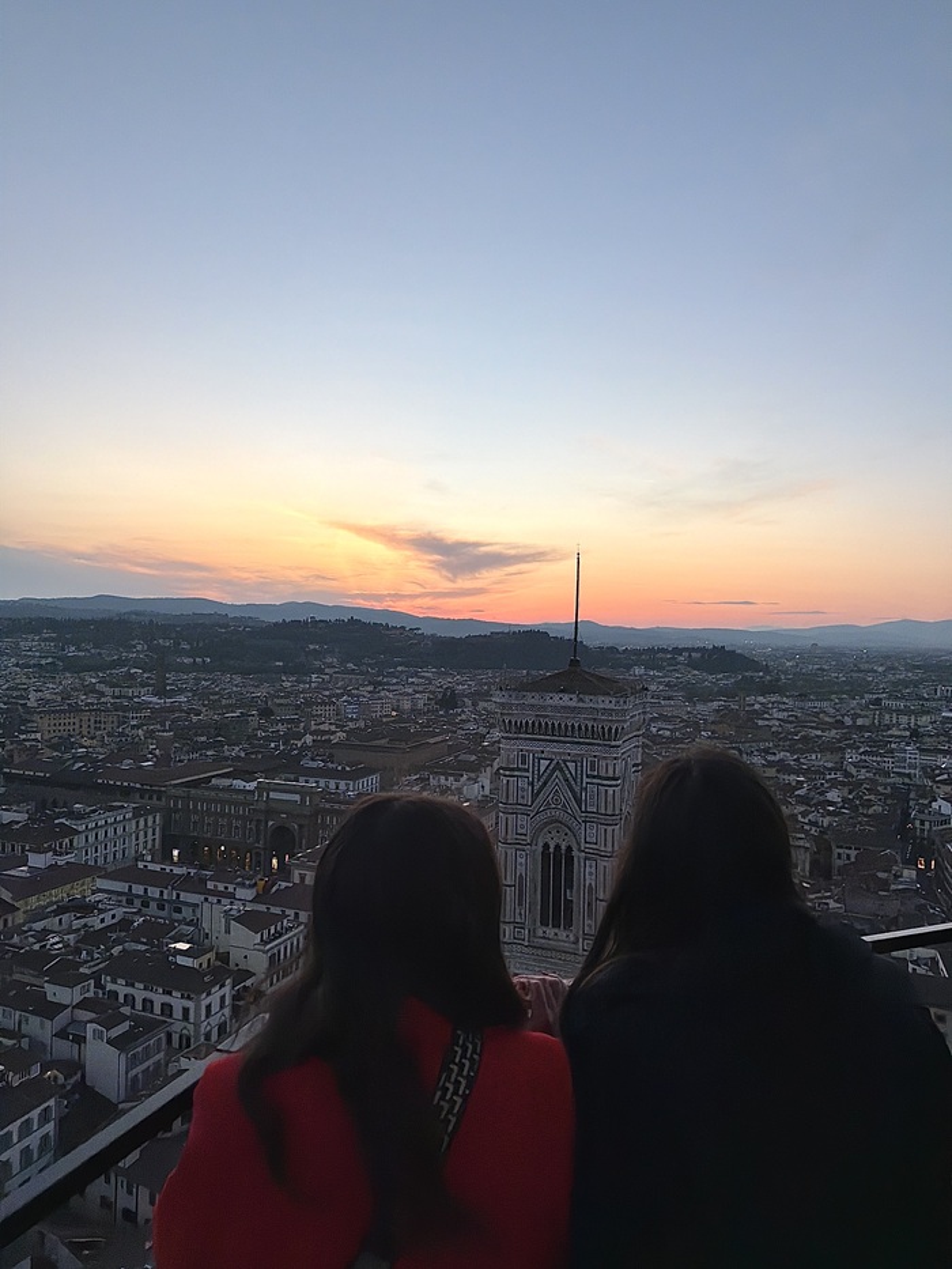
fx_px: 880
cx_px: 476
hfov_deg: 56.8
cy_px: 634
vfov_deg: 71.6
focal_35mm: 24
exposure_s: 1/2169
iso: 320
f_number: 1.78
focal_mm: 6.76
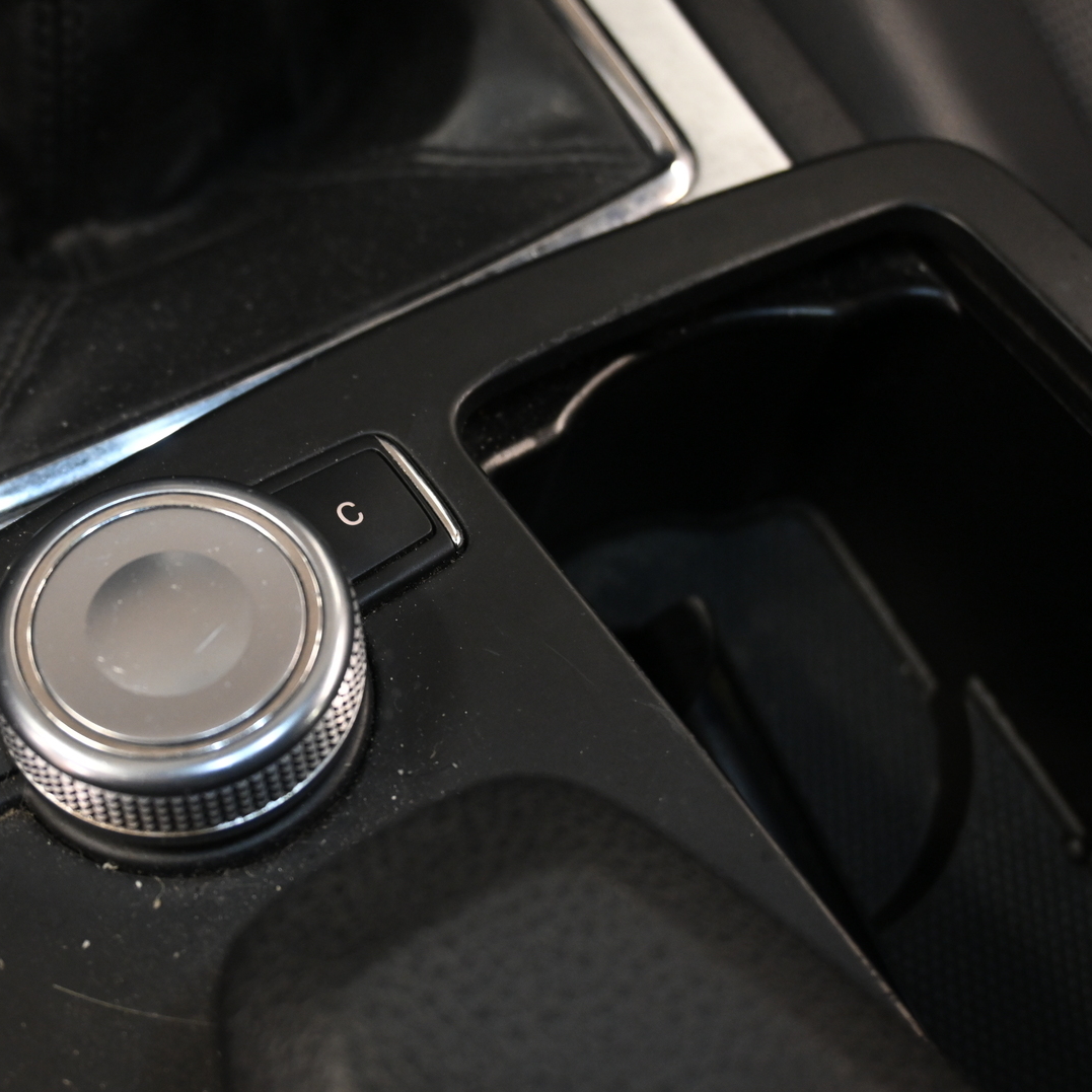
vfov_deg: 36.1
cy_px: 545
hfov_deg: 35.7
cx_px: 360
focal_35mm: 47
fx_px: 1676
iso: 1400
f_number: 4.2
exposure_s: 1/40
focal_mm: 24.5
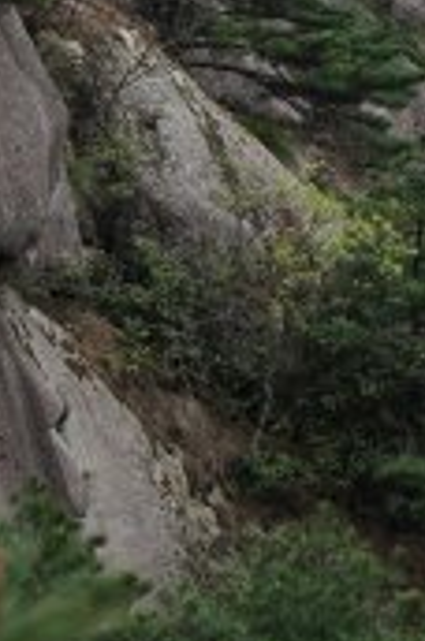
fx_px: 3485
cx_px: -157
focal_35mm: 196
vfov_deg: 10.3
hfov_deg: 6.9
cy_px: -190
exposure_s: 1/160
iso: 100
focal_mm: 55
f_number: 5
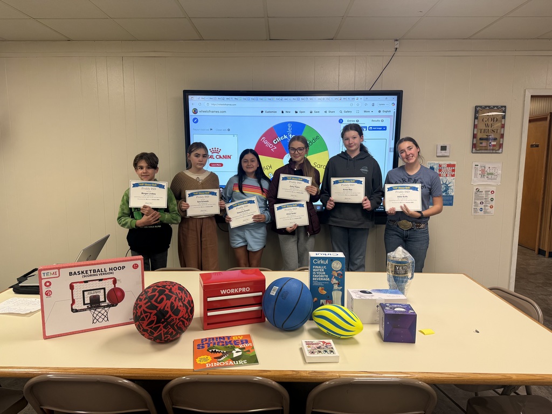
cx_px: 276
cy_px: 207
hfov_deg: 71.6
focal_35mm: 24
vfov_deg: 56.8
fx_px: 383
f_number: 1.78
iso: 100
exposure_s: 1/120
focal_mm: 6.76
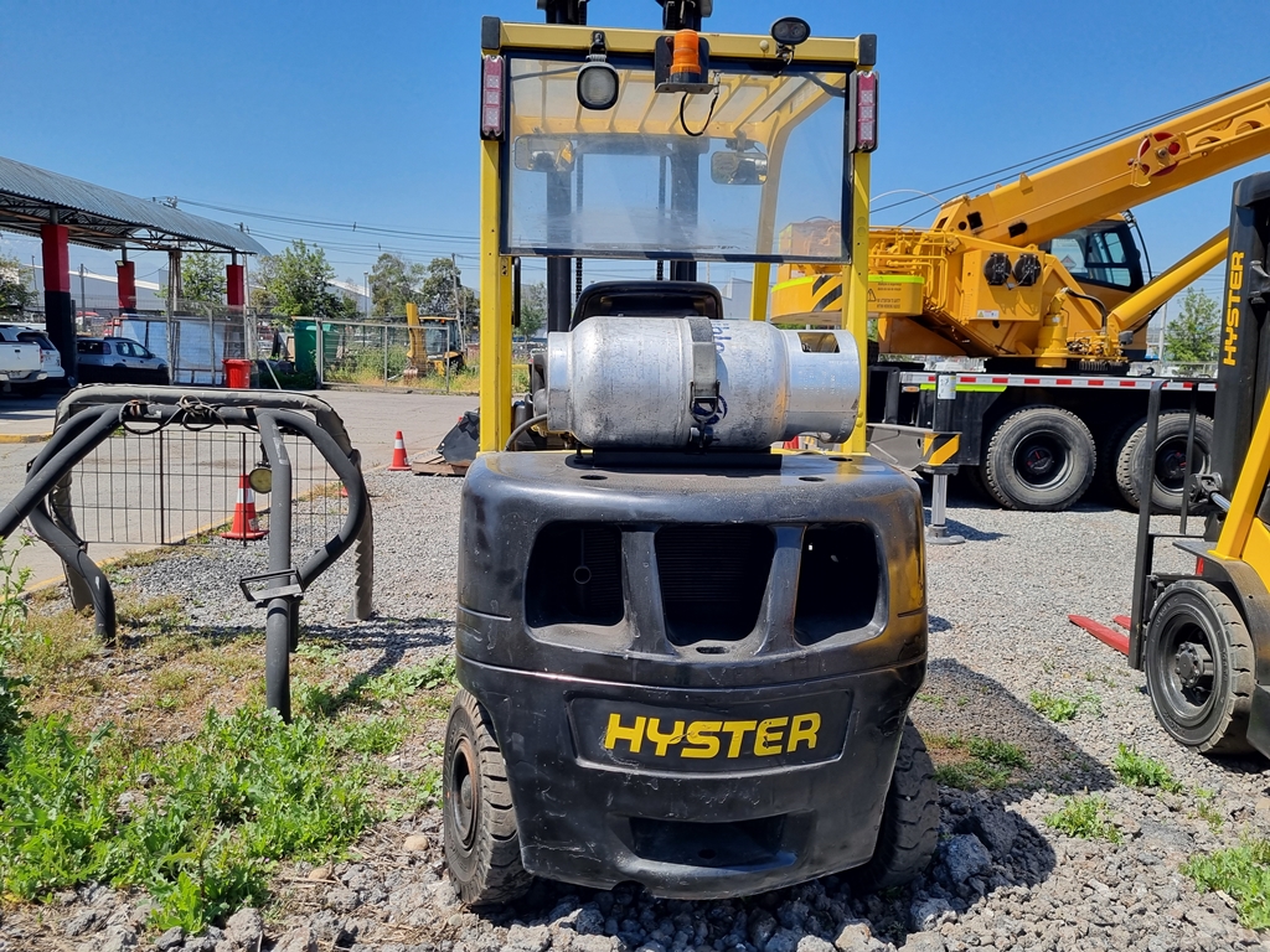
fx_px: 954
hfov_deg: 67.3
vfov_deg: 53.1
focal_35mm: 26
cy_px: 476
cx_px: 635
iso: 50
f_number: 1.8
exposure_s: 1/1604
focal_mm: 5.4
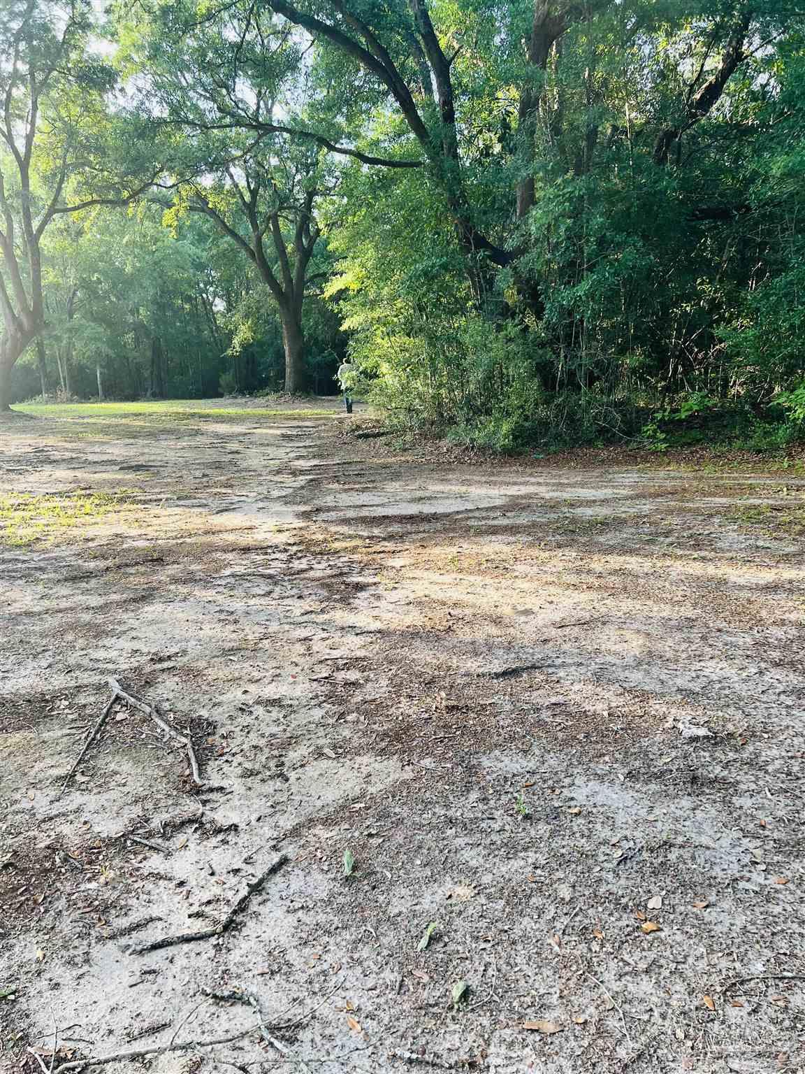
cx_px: 402
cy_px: 537
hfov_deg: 53.1
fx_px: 806
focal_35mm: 26
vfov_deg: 67.3
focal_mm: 5.7
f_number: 1.5
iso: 40
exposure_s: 1/233
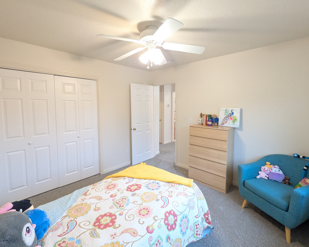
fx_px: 146
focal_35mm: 16
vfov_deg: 80.3
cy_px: 115
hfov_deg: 93.1
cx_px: 151
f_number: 2.2
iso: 433
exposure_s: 1/60
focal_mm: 1.83
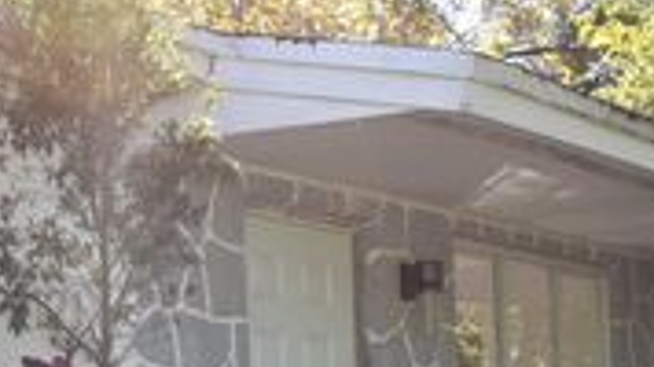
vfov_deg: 12.3
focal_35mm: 97
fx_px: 1682
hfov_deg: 21.5
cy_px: 406
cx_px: 70
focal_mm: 22
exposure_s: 1/200
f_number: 3.8
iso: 100
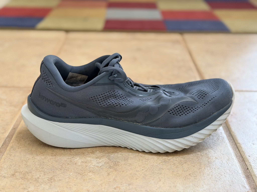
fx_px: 356
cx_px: 128
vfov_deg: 30.3
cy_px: 96
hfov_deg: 39.7
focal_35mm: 48
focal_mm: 6.76
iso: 250
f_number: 1.78
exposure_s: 1/43
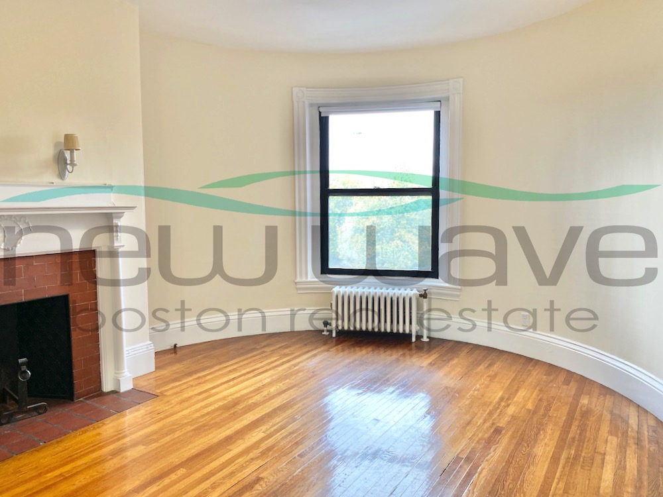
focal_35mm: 26
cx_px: 332
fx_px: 498
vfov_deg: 53.1
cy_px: 248
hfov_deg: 67.3
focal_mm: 4.25
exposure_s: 1/120
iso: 50
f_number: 1.8
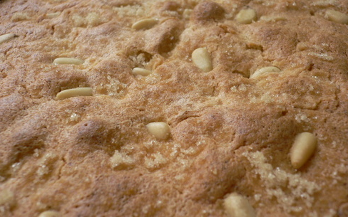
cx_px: 171
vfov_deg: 33.6
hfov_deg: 51.5
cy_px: 100
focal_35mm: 38
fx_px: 360
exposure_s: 1/160
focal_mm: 5.8
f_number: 2.8
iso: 80
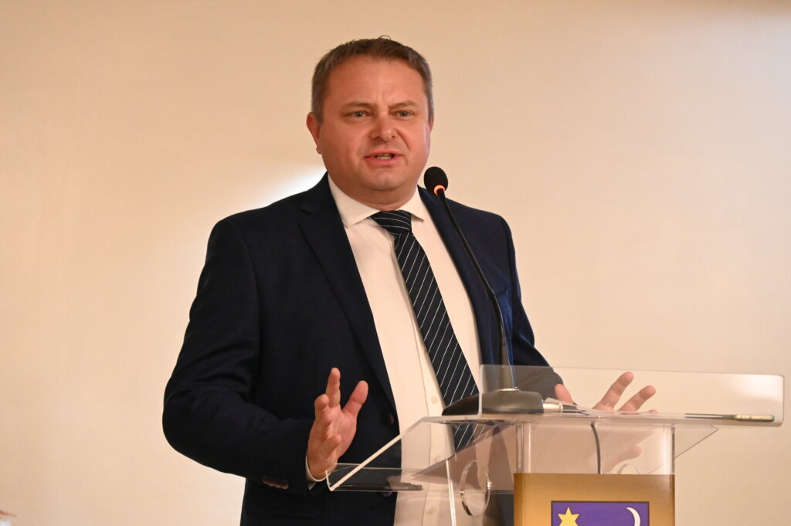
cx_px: 396
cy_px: 263
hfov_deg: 14.2
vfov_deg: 9.4
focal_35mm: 145
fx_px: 3183
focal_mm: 145
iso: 14400
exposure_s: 1/160
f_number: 6.3
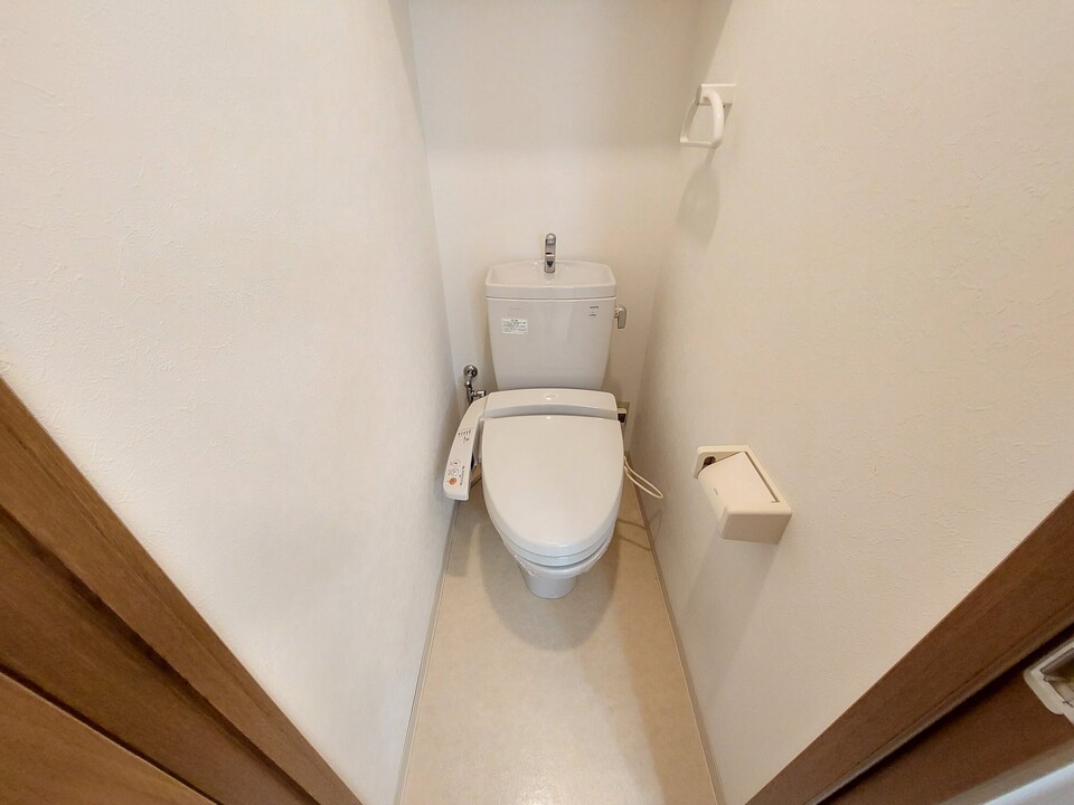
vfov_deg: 89.9
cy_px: 402
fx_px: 403
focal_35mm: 13
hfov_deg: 106.2
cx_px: 537
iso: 320
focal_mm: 1.74
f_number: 2.2
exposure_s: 1/33
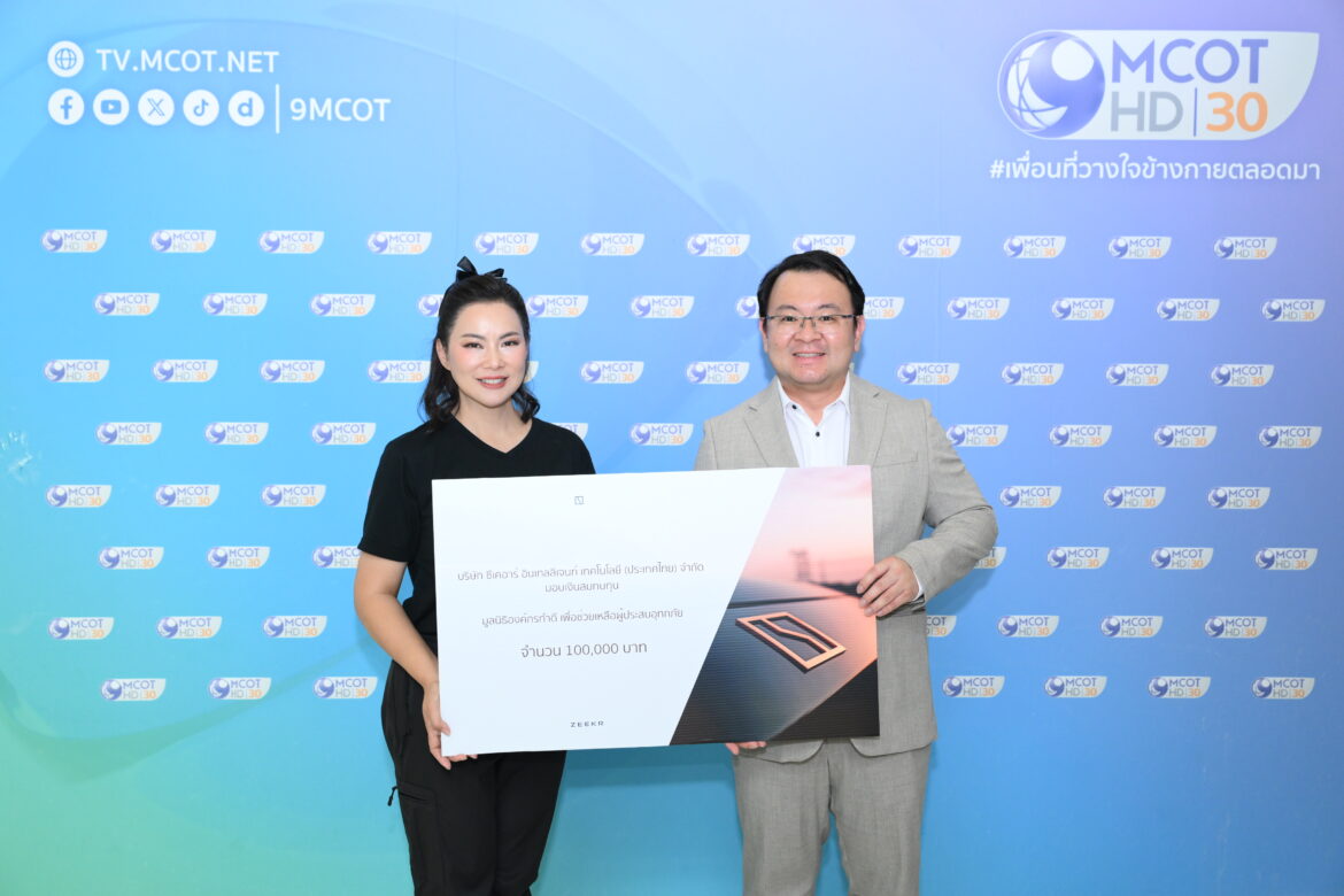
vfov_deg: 35.9
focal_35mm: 37
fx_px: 1381
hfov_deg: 51.9
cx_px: 672
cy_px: 448
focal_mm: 37
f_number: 4
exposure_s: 1/125
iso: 2000
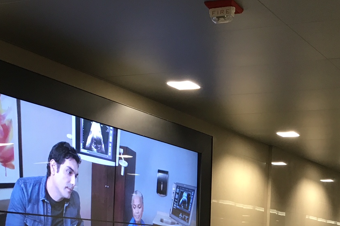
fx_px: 689
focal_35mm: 73
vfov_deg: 18.1
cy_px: 242
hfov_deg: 27.1
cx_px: 276
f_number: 2.2
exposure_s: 1/30
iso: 80
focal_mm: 4.15
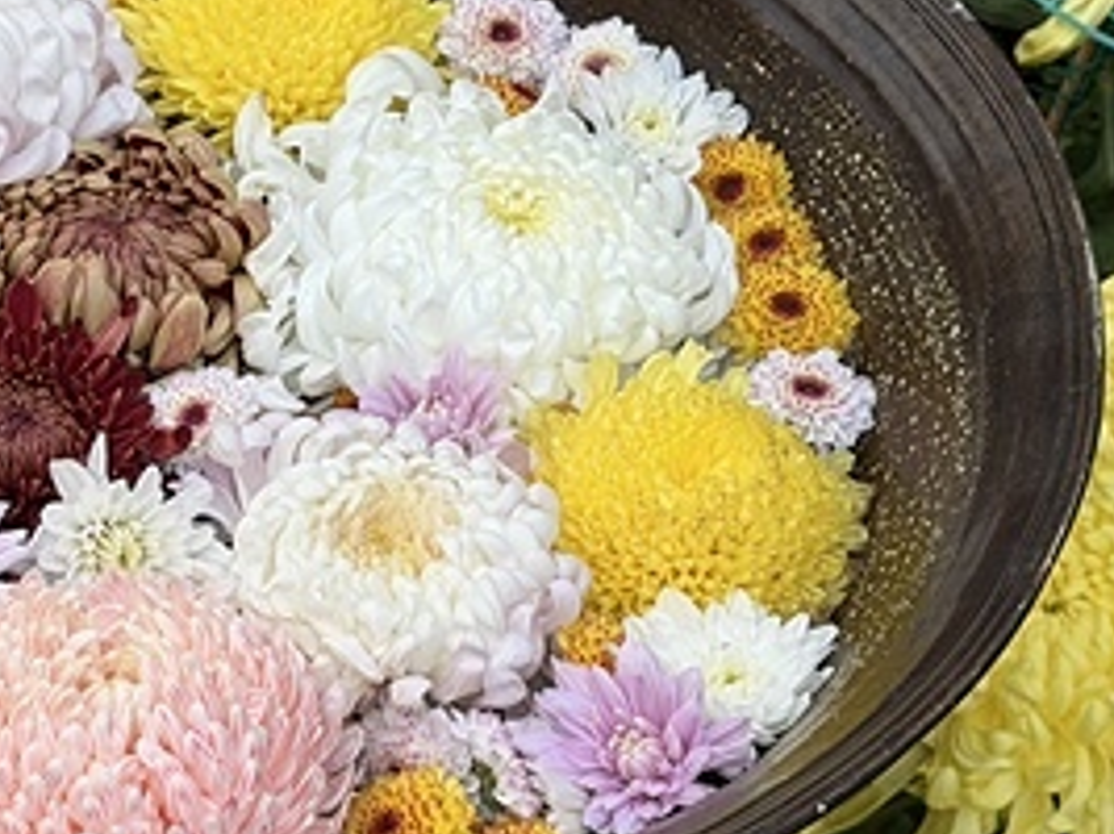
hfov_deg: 16.9
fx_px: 3699
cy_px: 317
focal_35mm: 115
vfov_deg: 12.9
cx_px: 125
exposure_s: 1/503
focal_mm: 6.76
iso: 64
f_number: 1.78
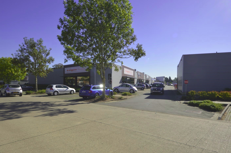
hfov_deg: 77.2
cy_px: 86
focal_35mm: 23
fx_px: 145
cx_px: 117
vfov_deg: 55.7
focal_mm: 13
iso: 100
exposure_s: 1/200
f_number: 11
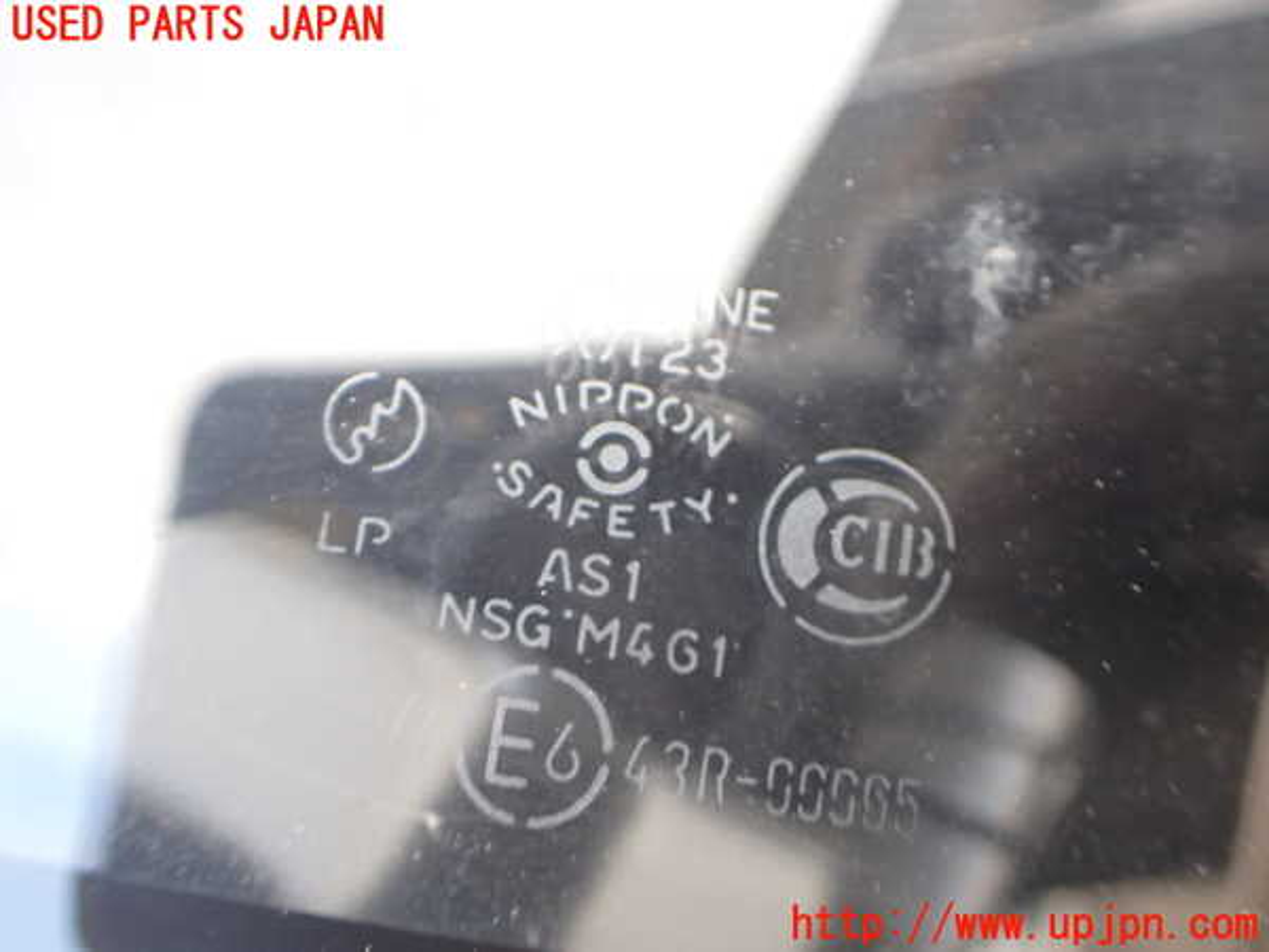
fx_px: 1100
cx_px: 634
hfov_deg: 60.0
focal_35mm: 30
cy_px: 476
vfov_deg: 46.8
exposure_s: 1/125
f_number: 2.3
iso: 320
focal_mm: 5.4
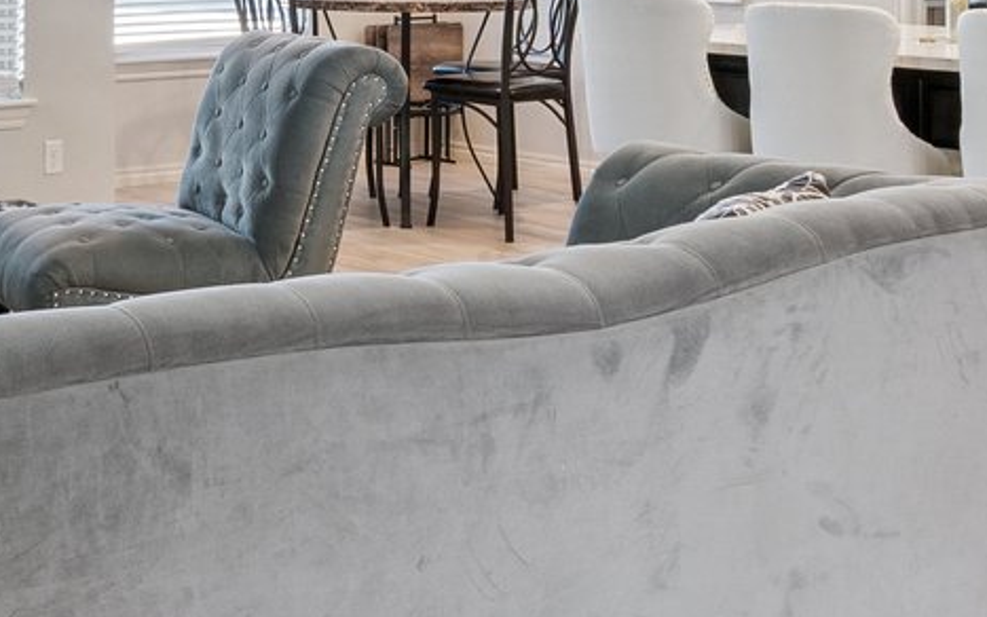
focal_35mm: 67
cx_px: 156
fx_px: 1802
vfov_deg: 18.6
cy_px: -79
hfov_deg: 29.7
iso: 200
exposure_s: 1/30
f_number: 6.3
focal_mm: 10
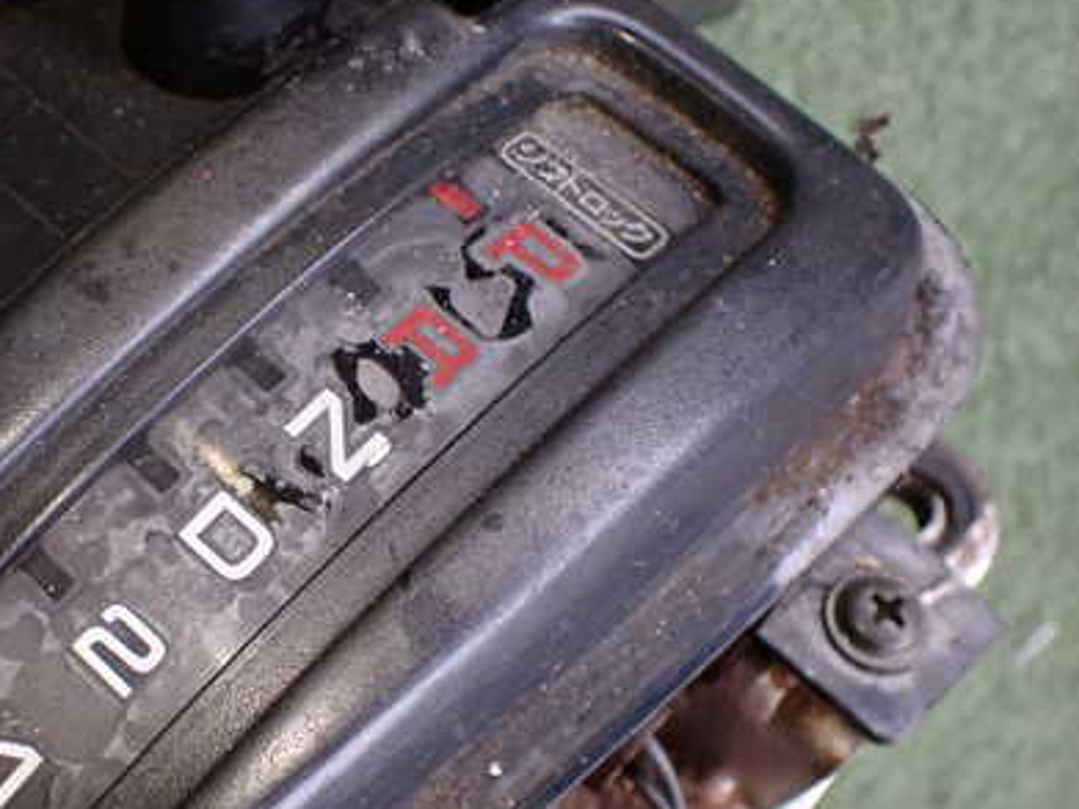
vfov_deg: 31.3
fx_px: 1433
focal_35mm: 46
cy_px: 514
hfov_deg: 40.1
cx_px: 270
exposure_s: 1/125
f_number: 2.3
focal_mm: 5.4
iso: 400
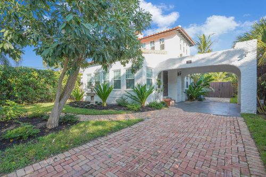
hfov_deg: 96.8
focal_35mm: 16
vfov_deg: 73.7
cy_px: 88
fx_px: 118
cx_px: 133
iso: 1250
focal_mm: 16
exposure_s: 1/500
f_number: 8
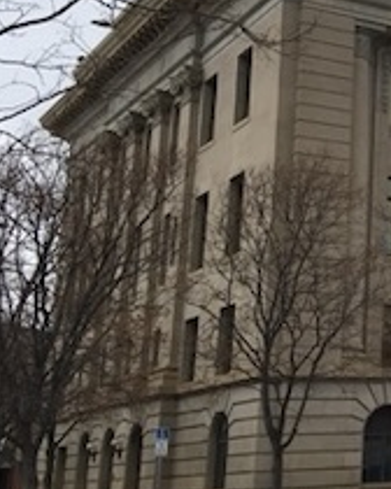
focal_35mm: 81
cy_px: 154
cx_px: 689
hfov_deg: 16.2
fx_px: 1172
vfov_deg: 23.4
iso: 25
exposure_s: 1/1040
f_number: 2.2
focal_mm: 4.15
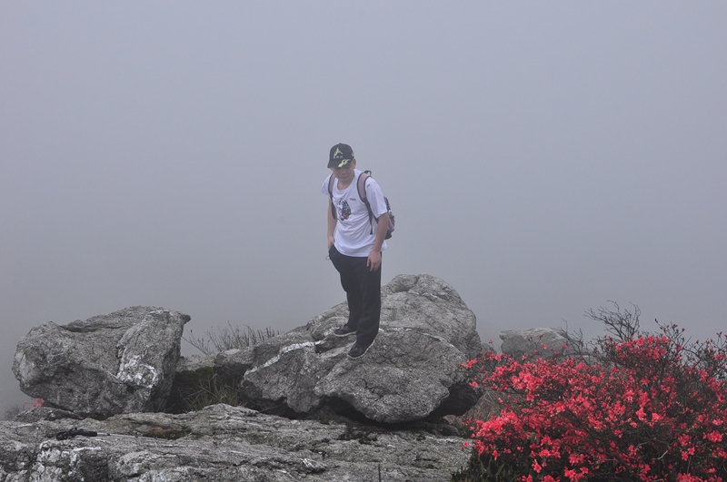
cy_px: 241
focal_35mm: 63
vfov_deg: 21.5
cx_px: 364
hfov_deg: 31.9
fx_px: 1270
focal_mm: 42
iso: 320
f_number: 11
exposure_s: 1/160
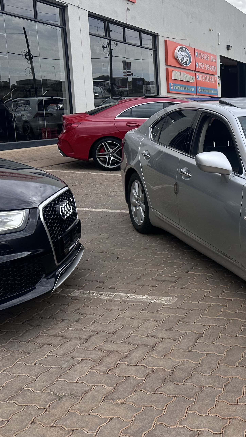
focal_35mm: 41
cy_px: 202
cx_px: 324
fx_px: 475
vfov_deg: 49.4
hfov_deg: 25.0
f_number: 1.78
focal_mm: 6.86
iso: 80
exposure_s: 1/3155
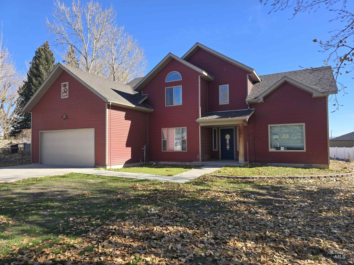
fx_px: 235
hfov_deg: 73.9
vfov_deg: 58.9
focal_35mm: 23
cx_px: 177
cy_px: 132
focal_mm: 6.3
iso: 12
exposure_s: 1/352
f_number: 1.7
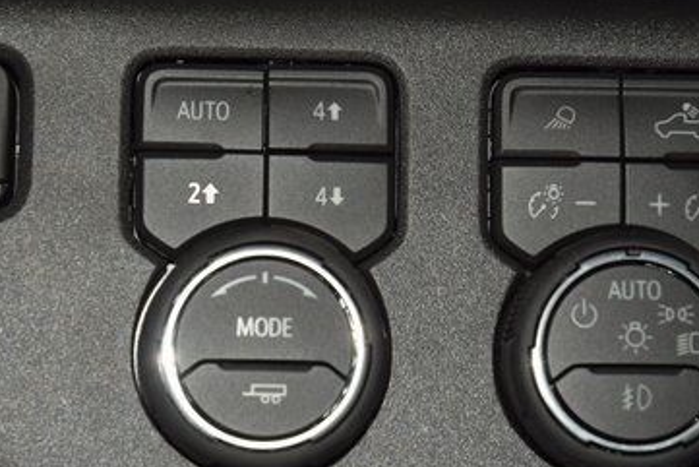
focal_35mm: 186
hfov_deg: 11.0
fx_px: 3613
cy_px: 216
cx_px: 302
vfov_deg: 7.4
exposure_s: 1/125
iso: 100
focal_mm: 70
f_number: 8
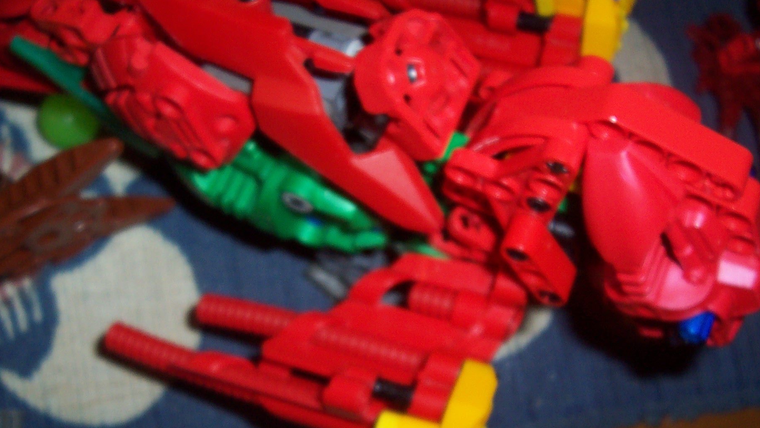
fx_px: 907
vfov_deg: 26.3
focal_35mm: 45
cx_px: 362
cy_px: 300
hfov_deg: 45.5
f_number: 2.8
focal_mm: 5.6
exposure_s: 1/60
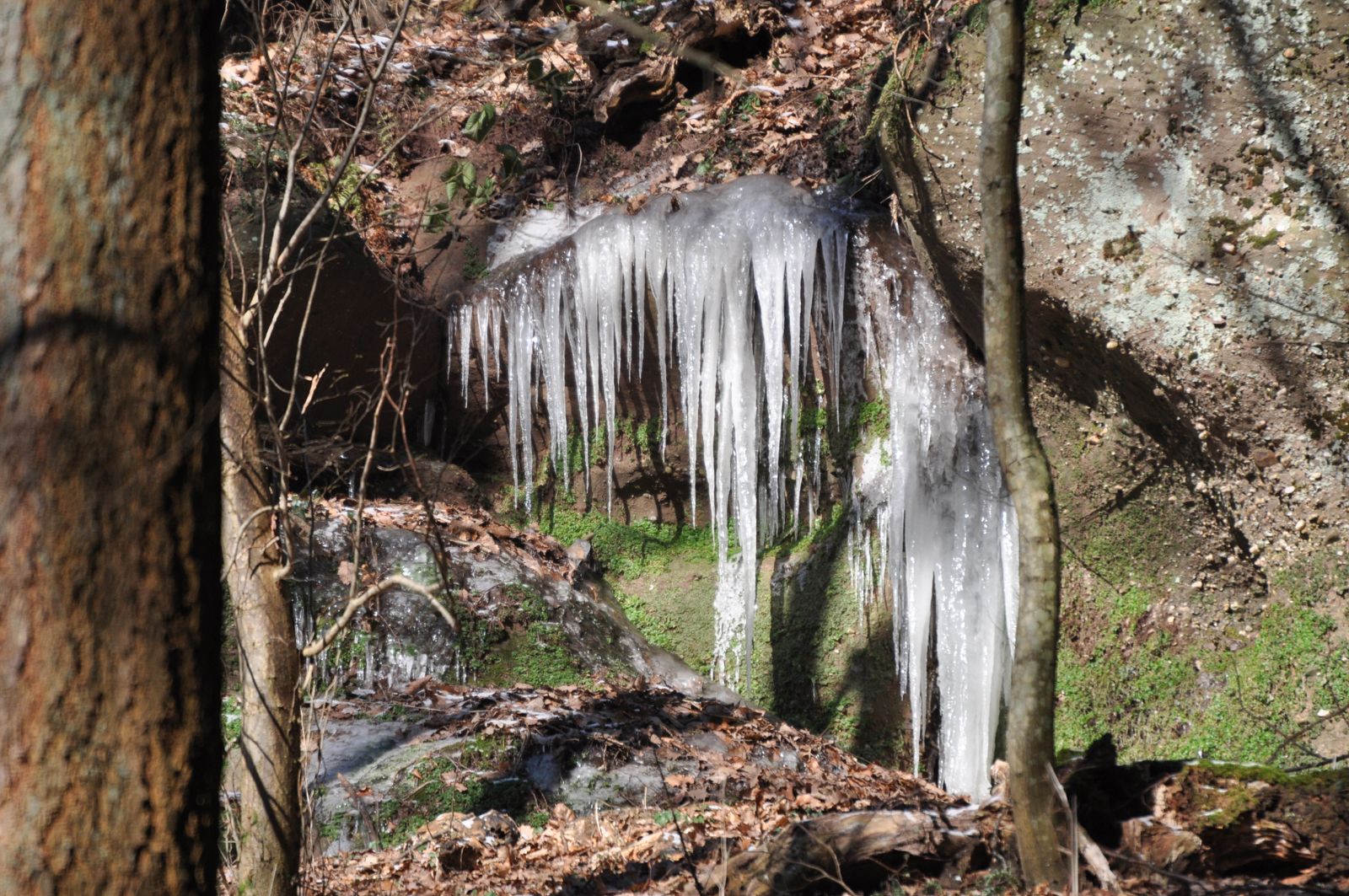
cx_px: 674
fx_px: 16843
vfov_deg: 3.0
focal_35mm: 450
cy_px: 448
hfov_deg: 4.6
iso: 400
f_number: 5.6
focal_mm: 300
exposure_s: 1/640
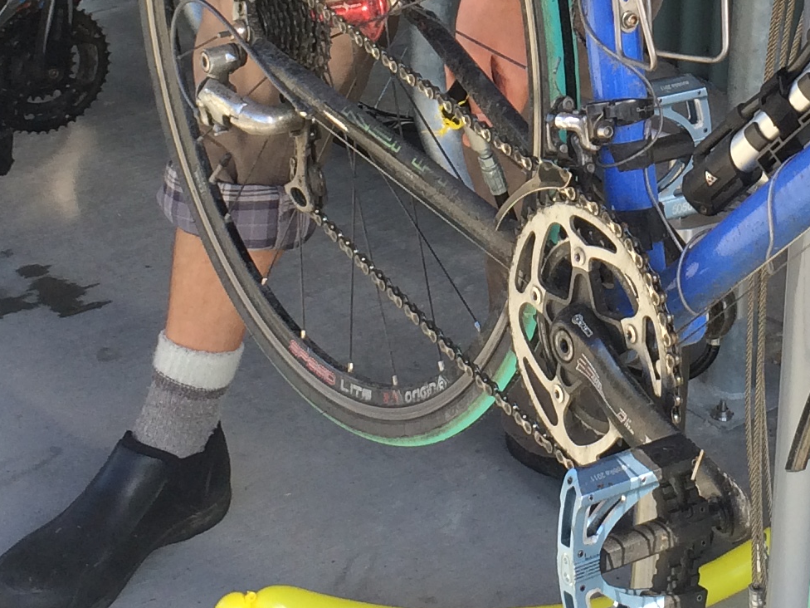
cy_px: -63
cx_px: 627
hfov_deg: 20.1
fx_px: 2270
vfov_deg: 14.9
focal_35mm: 97
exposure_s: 1/227
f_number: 2.2
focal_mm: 4.15
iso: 32
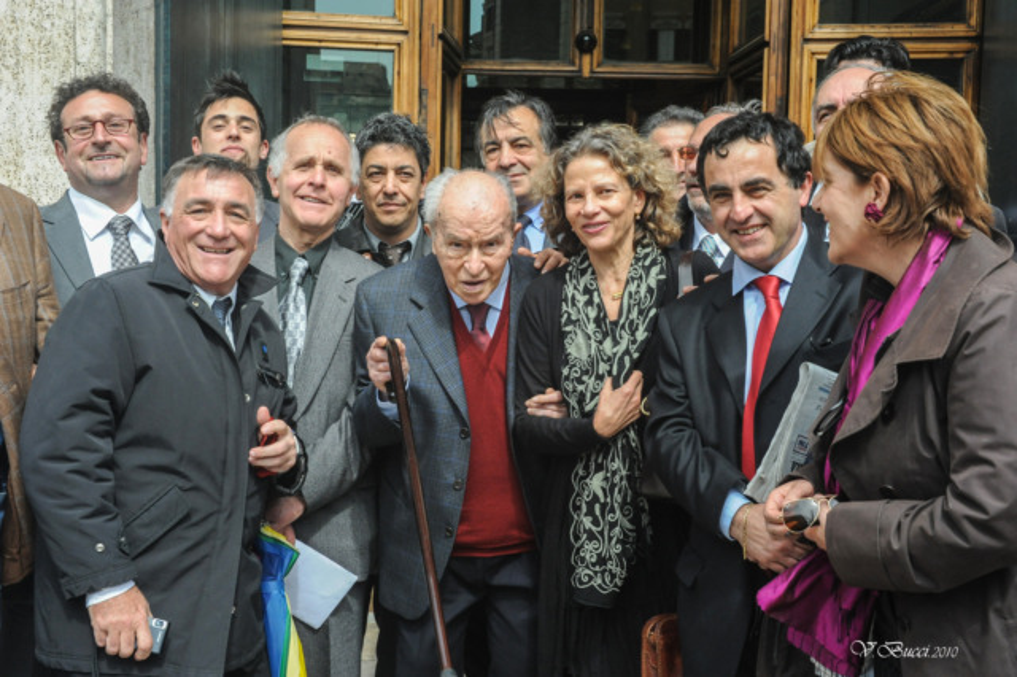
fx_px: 1355
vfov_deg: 28.0
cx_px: 508
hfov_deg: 41.1
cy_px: 338
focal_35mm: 48
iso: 2000
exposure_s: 1/500
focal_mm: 48
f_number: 14
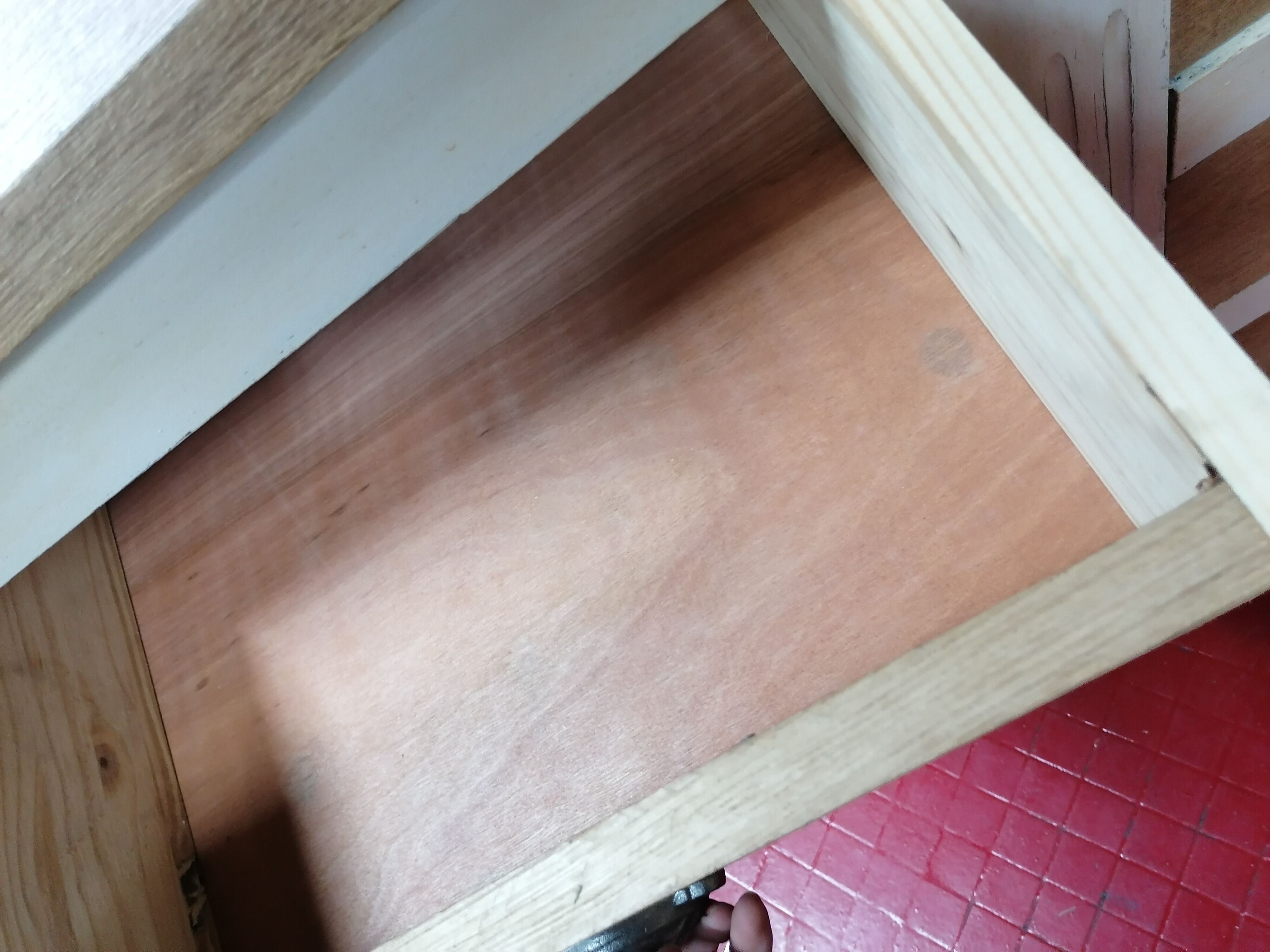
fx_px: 991
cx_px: 635
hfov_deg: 65.3
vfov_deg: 51.4
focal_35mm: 27
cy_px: 476
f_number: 1.8
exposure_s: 1/25
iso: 500
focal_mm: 4.75
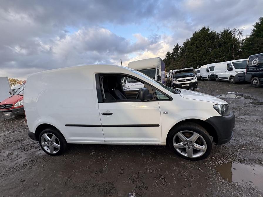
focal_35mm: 14
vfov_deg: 85.7
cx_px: 132
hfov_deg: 102.1
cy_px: 98
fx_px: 106
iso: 40
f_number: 2.2
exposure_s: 1/164
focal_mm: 2.22
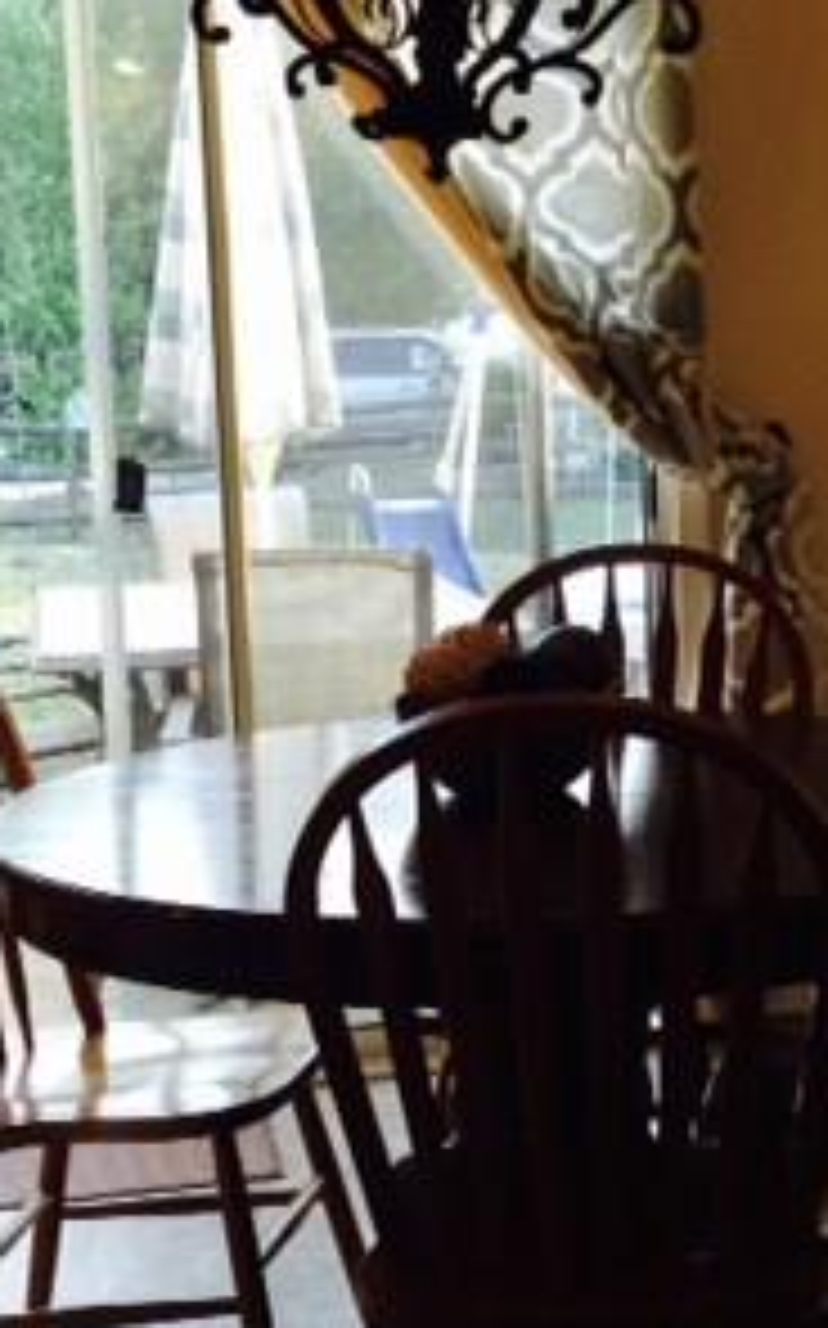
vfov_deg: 27.2
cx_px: 720
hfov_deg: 16.9
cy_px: 644
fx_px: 2748
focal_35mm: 76
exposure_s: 1/60
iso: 50
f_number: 2.4
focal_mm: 4.12
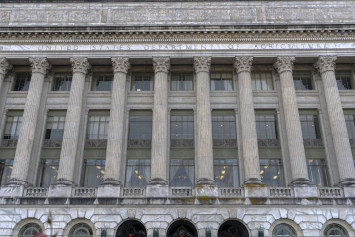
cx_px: 178
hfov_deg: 54.4
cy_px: 118
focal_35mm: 35
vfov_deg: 37.9
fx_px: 345
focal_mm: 35
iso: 160
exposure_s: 1/160
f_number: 6.3
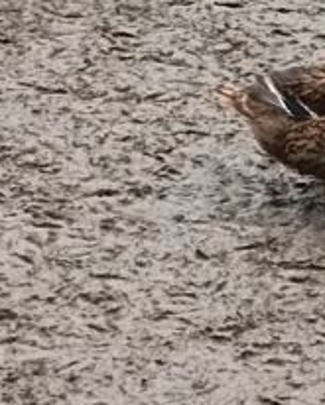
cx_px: 443
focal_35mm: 218
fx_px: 2619
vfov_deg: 8.9
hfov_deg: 7.0
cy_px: 124
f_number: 1.7
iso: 604
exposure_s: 1/25
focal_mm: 5.27
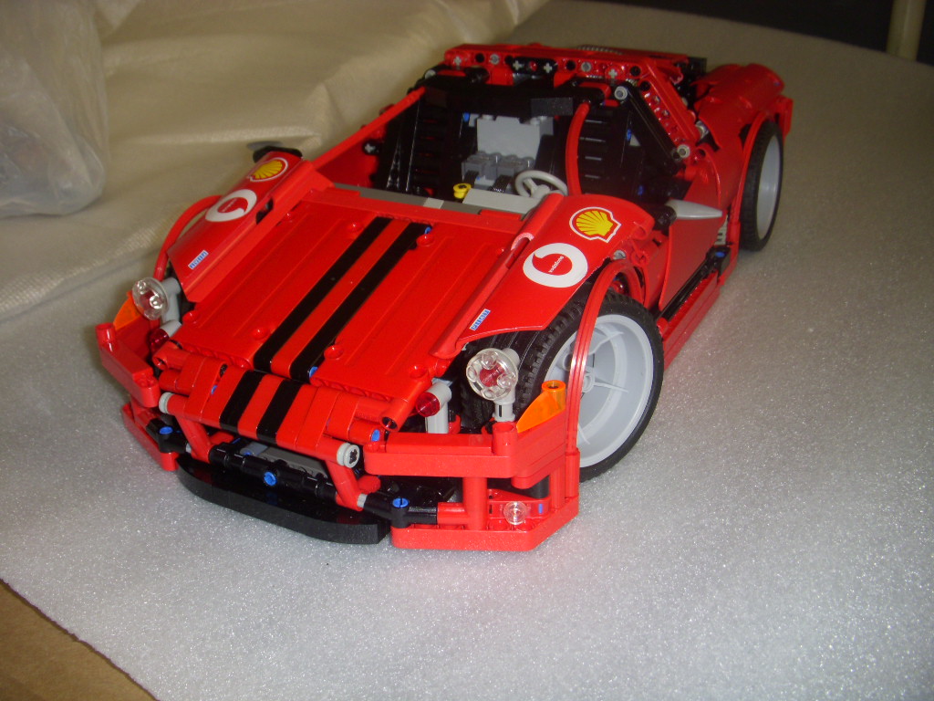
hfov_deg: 49.0
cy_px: 350
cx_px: 467
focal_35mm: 38
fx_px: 1025
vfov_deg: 37.7
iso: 100
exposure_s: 1/30
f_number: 3.3
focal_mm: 6.3
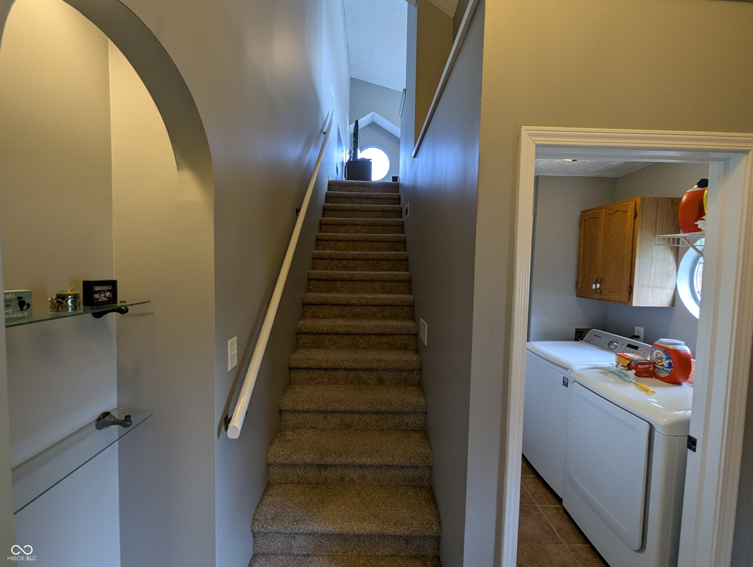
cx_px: 376
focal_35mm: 13
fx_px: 283
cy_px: 284
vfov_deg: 90.1
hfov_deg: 106.1
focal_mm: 1.95
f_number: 2.2
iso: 74
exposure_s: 1/30
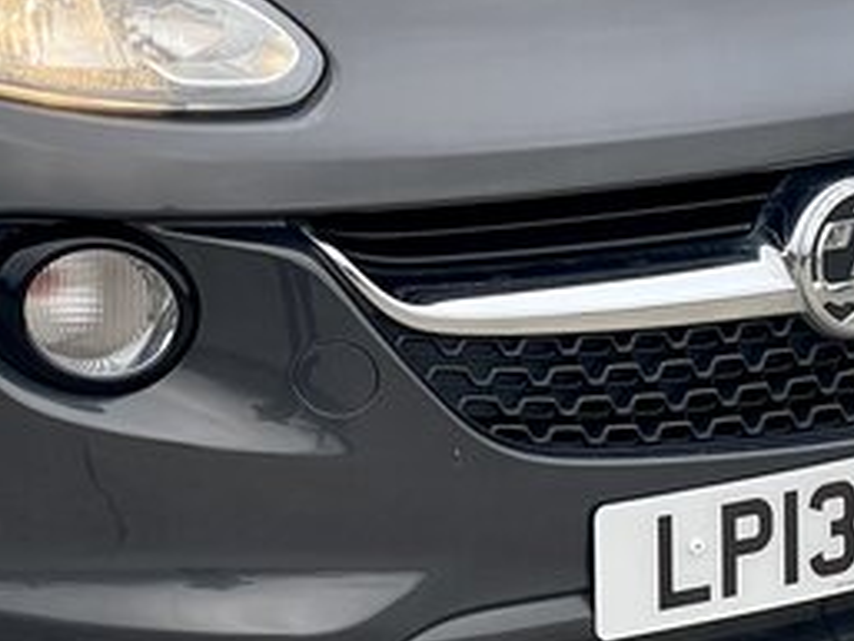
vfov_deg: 9.0
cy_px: -163
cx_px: 103
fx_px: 3999
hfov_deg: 12.1
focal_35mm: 162
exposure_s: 1/162
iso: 25
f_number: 2
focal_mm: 6
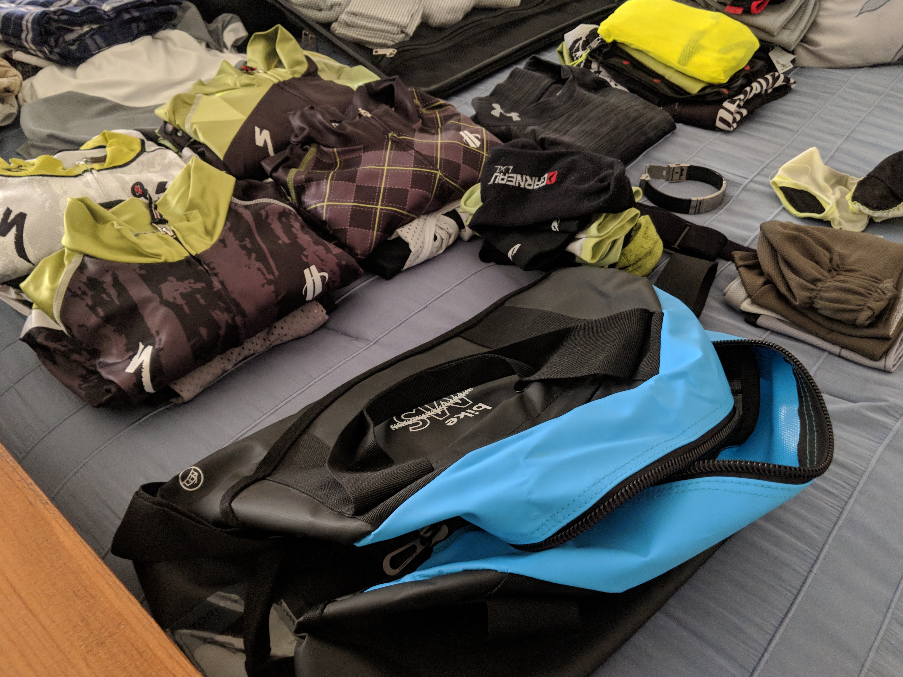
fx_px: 756
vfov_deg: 48.2
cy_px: 344
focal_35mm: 29
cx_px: 459
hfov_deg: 61.7
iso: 492
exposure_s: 1/30
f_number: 1.8
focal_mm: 4.44
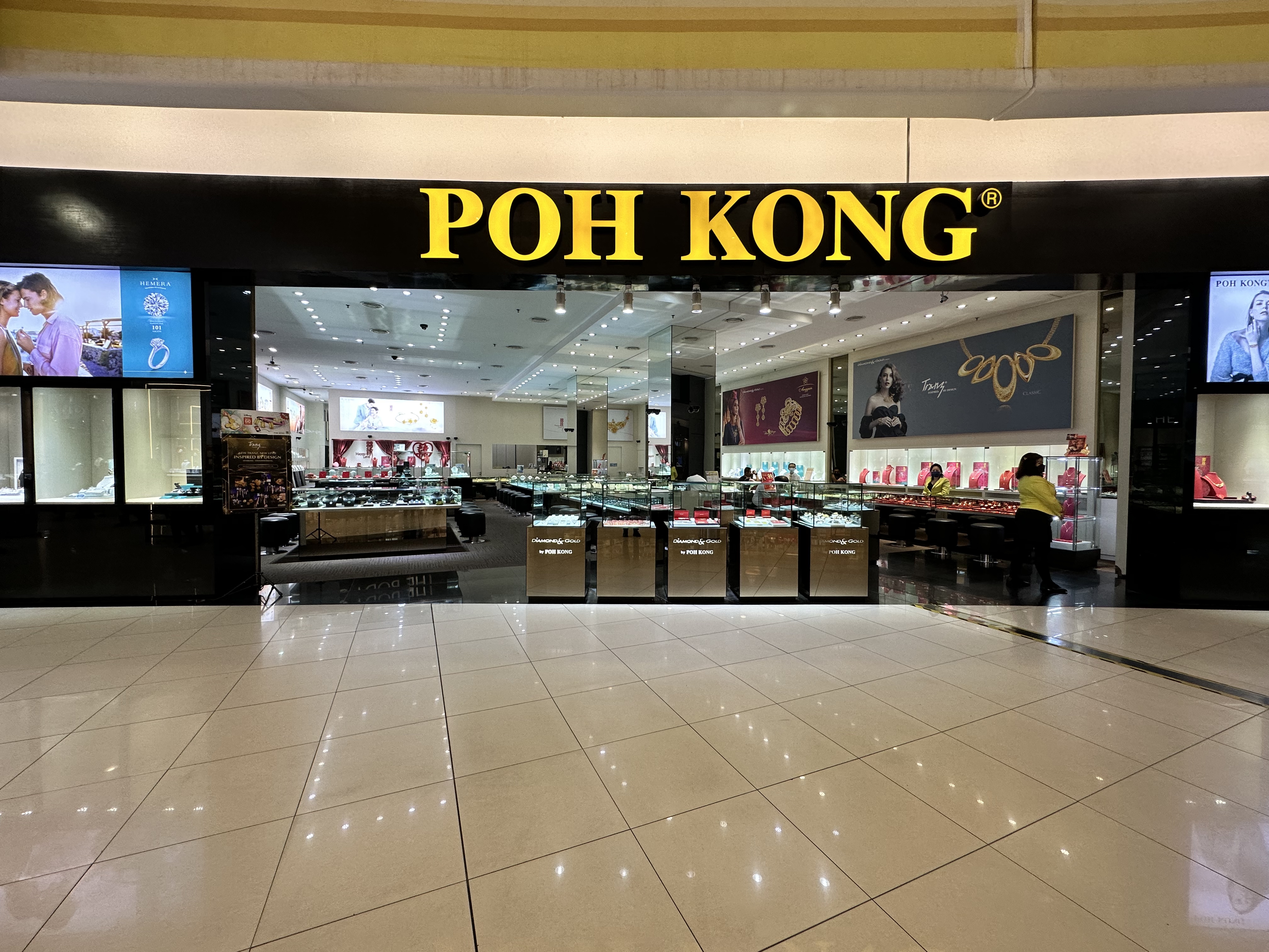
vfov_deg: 85.7
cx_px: 634
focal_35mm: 14
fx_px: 513
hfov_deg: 102.1
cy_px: 476
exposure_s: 1/100
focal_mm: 2.22
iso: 125
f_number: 2.2
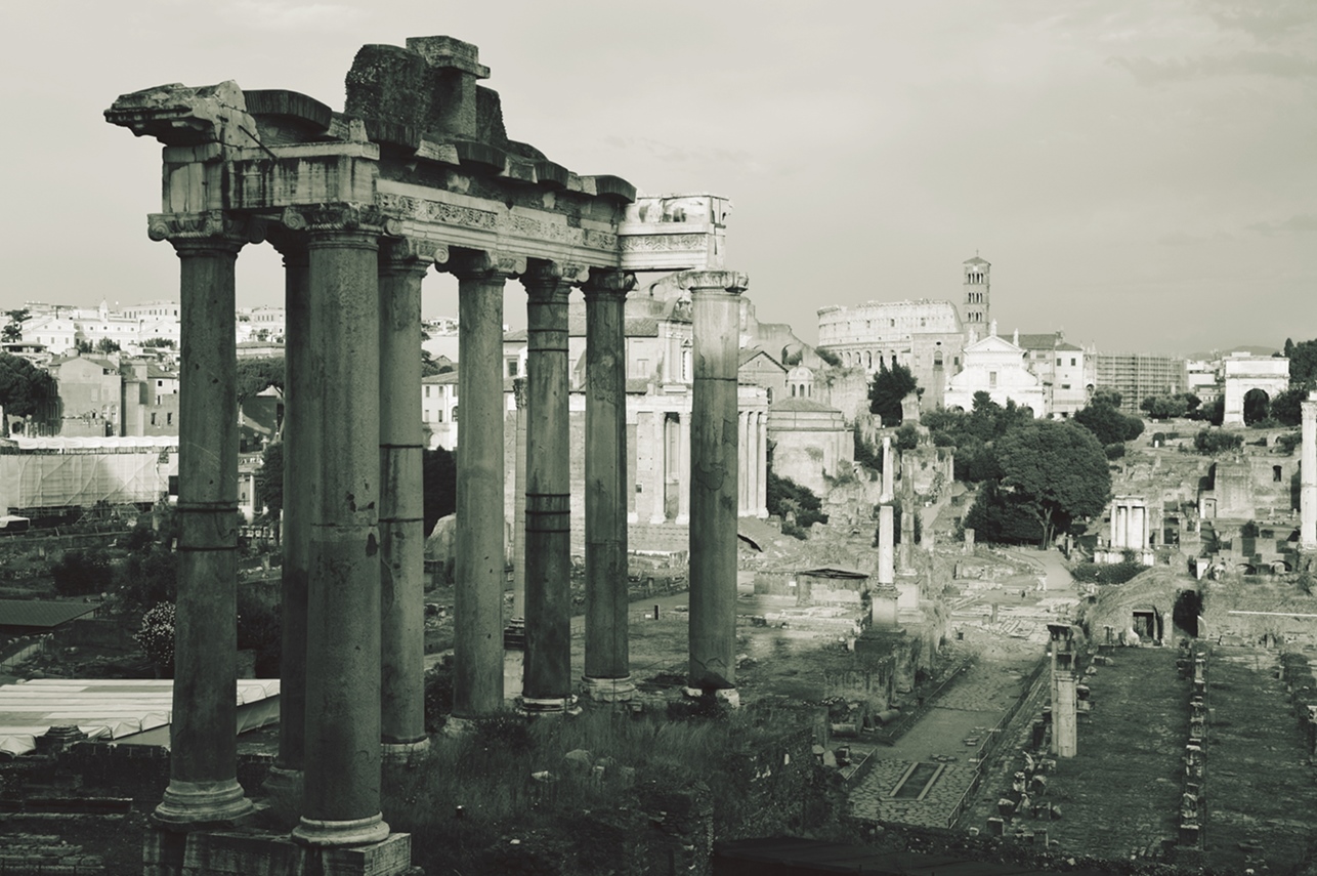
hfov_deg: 38.9
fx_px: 1864
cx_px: 658
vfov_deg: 26.4
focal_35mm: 51
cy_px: 438
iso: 200
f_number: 7.1
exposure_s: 1/250
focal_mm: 34
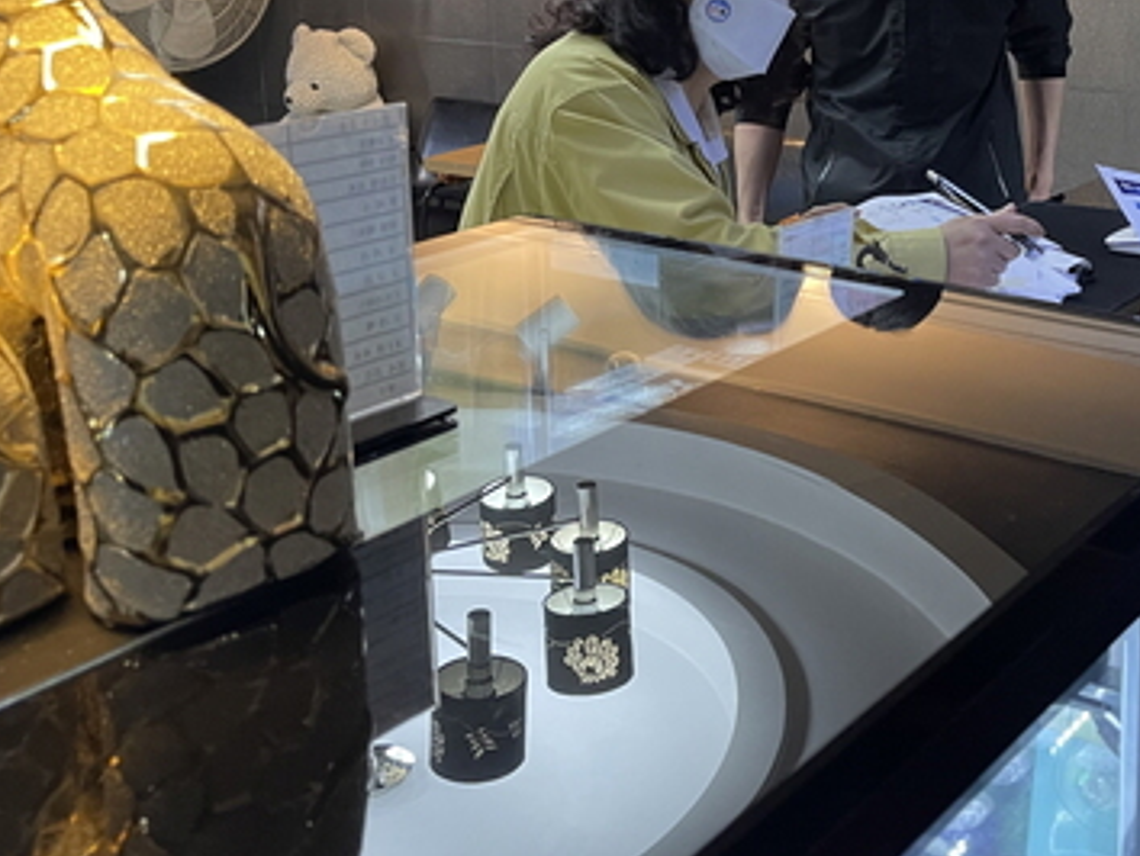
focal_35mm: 47
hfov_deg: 39.5
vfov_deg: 30.2
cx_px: 837
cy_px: 177
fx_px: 1549
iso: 250
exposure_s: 1/60
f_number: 1.6
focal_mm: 5.1
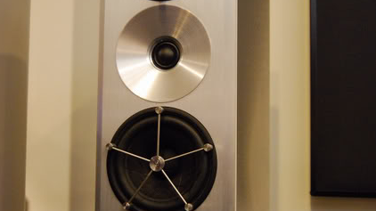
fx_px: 618
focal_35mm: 62
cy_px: 117
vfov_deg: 19.4
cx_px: 188
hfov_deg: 33.8
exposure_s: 1/25
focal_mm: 26
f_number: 4.2
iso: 1600
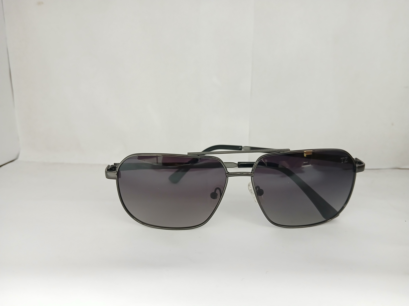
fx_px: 307
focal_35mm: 26
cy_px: 153
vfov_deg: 53.1
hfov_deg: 67.3
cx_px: 204
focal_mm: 3.98
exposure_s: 1/25
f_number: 1.8
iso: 250
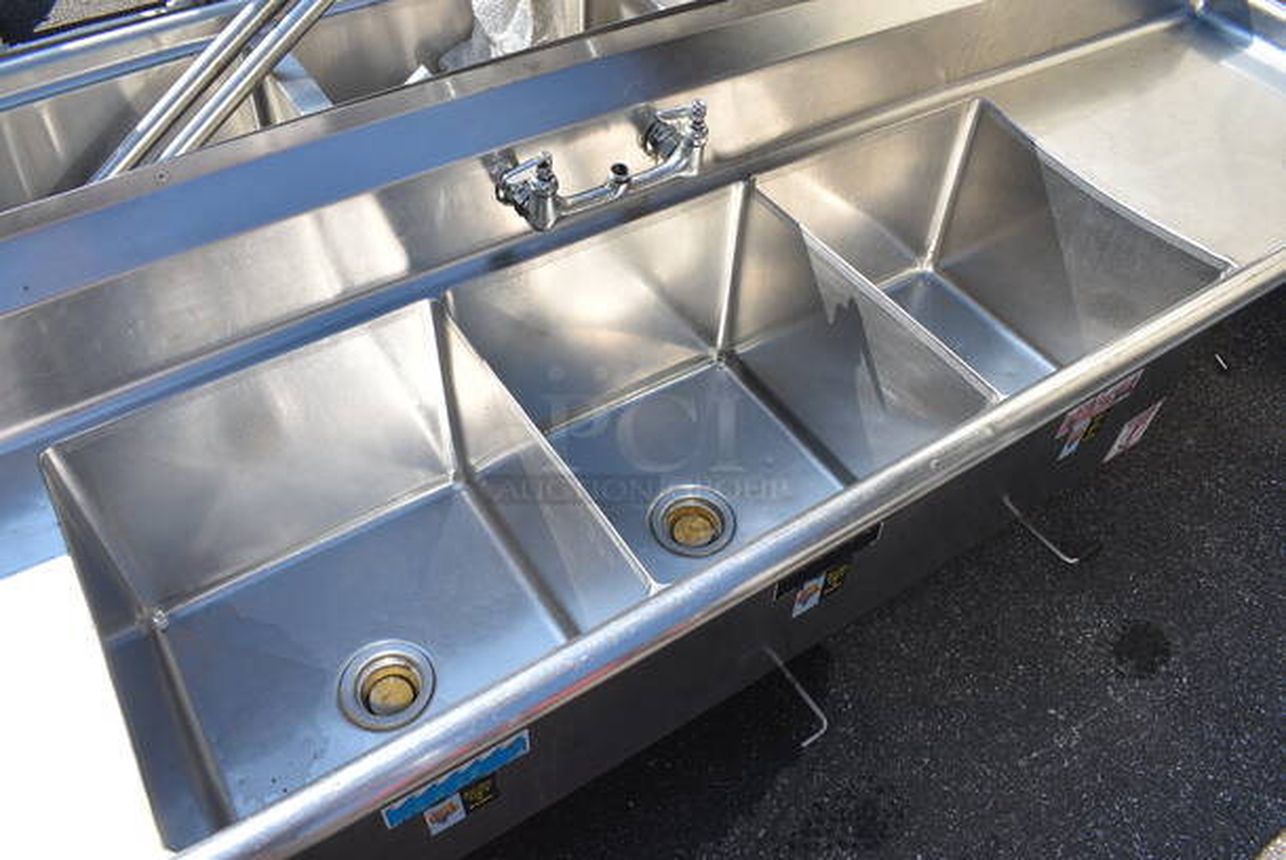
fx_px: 965
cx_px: 643
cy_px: 430
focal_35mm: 27
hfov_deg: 67.3
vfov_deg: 48.0
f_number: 7.1
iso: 200
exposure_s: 1/400
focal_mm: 18
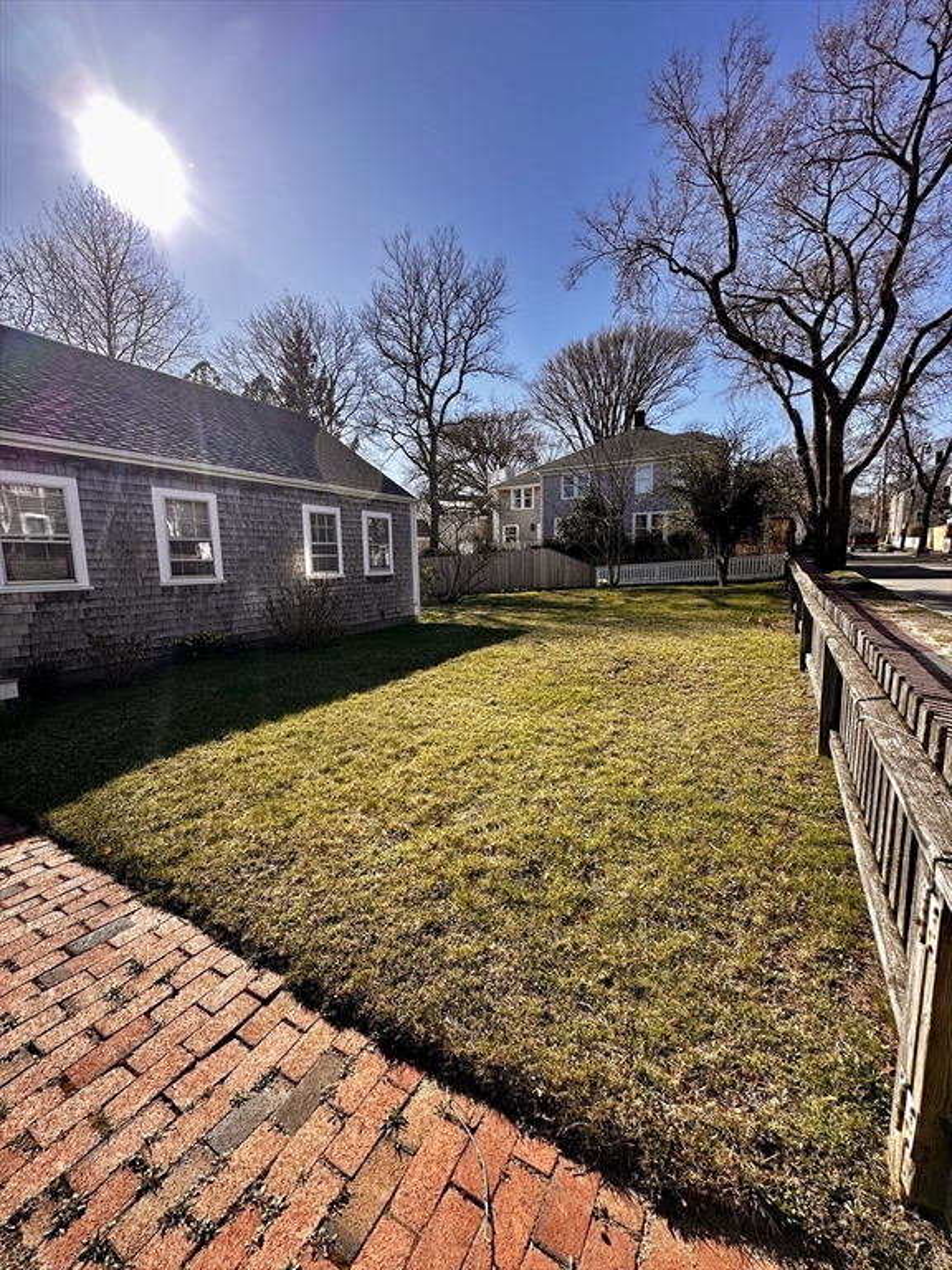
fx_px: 513
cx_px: 476
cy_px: 635
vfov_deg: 102.1
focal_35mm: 14
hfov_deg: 85.7
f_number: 2.2
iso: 50
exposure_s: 1/1033
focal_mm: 2.22
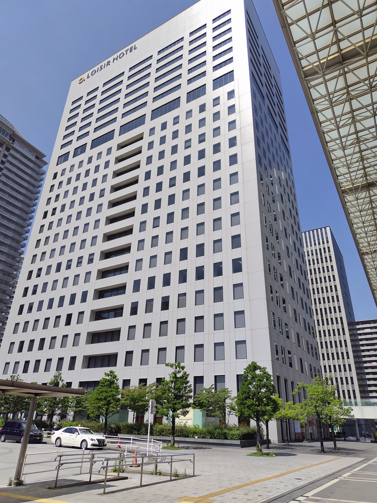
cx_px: 188
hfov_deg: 58.9
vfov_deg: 73.9
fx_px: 334
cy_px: 252
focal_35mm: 23
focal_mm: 5.5
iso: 50
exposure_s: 1/1301
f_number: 1.9
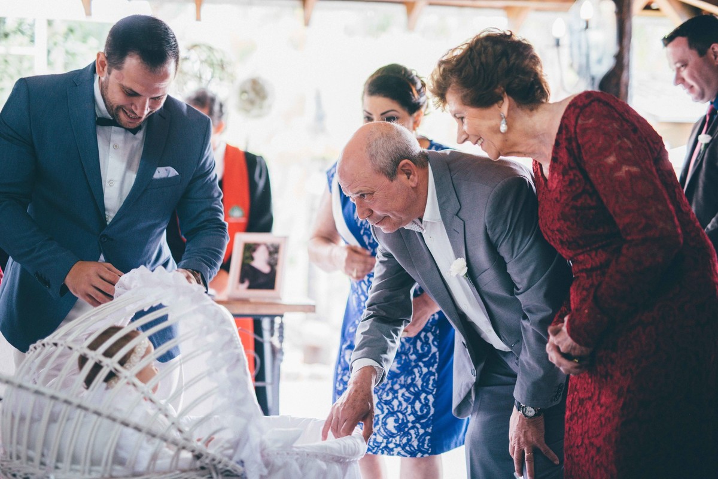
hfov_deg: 39.6
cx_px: 359
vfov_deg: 27.0
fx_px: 997
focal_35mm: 50
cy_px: 240
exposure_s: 1/160
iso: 500
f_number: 1.4
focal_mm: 50
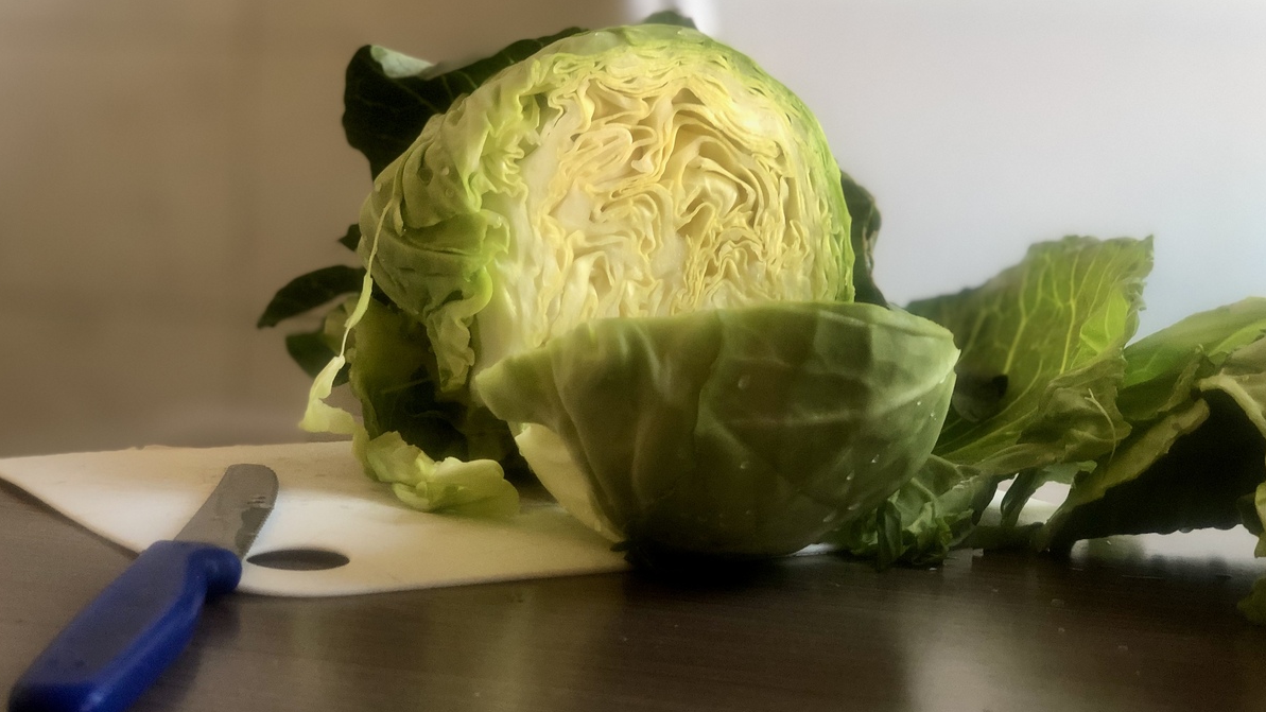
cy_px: 284
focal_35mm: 57
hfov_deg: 36.6
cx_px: 631
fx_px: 1913
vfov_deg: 21.1
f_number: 2.4
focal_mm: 6
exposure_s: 1/40
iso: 80
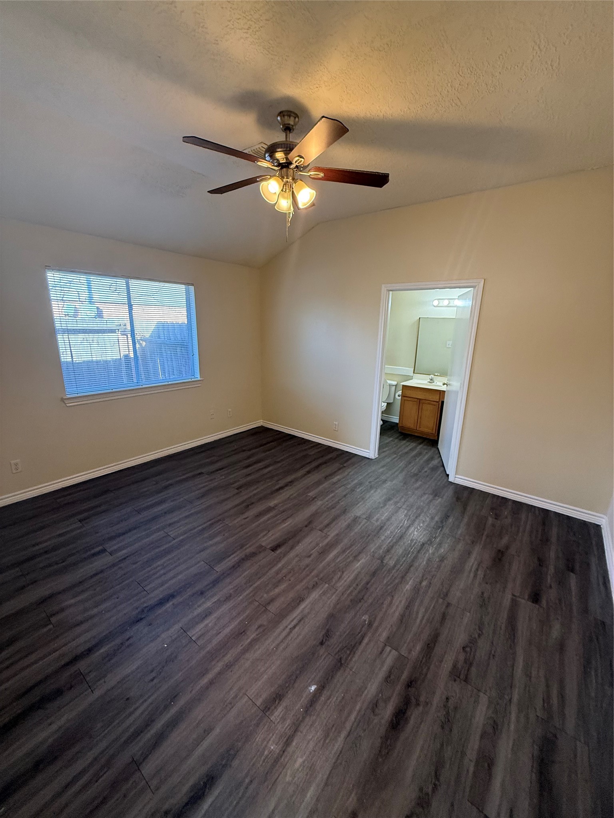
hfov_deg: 85.7
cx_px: 307
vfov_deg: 102.1
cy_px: 409
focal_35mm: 14
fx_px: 331
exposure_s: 1/120
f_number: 2.2
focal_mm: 2.22
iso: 320
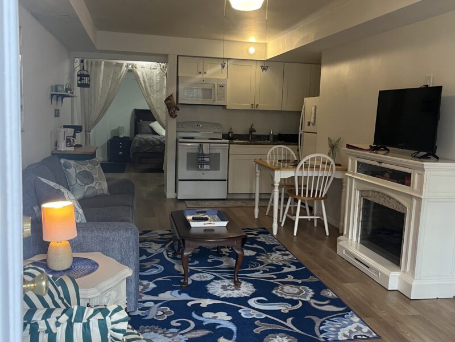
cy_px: 171
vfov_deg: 53.1
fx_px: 342
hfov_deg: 67.3
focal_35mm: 26
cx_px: 228
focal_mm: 5.1
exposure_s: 1/60
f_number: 1.6
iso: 100
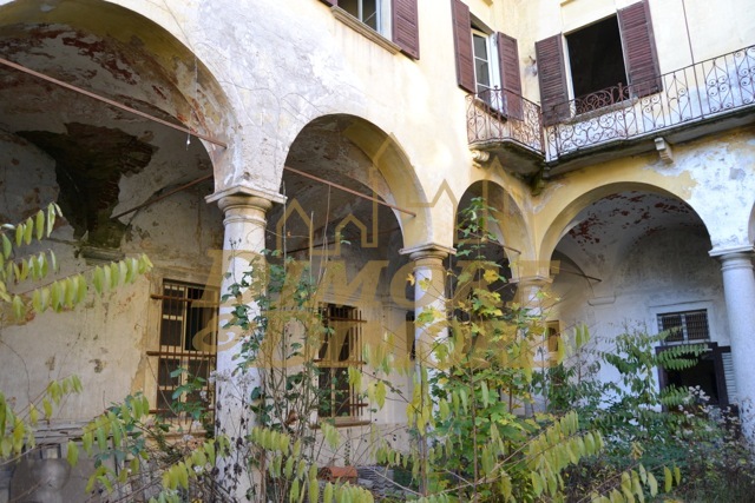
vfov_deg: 48.0
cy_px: 252
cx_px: 378
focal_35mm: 27
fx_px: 566
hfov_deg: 67.4
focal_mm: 18
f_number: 5
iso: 400
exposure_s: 1/100
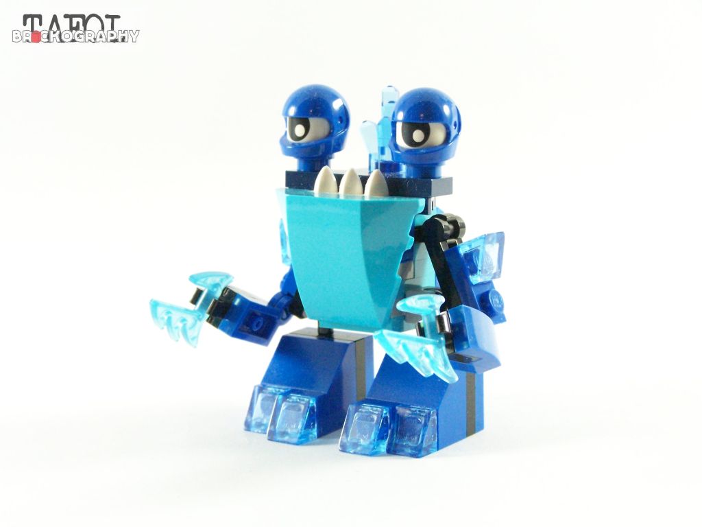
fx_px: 1663
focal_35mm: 82
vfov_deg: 18.0
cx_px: 351
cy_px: 264
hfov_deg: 23.8
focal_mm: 13.7
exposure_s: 1/60
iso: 400
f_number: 4
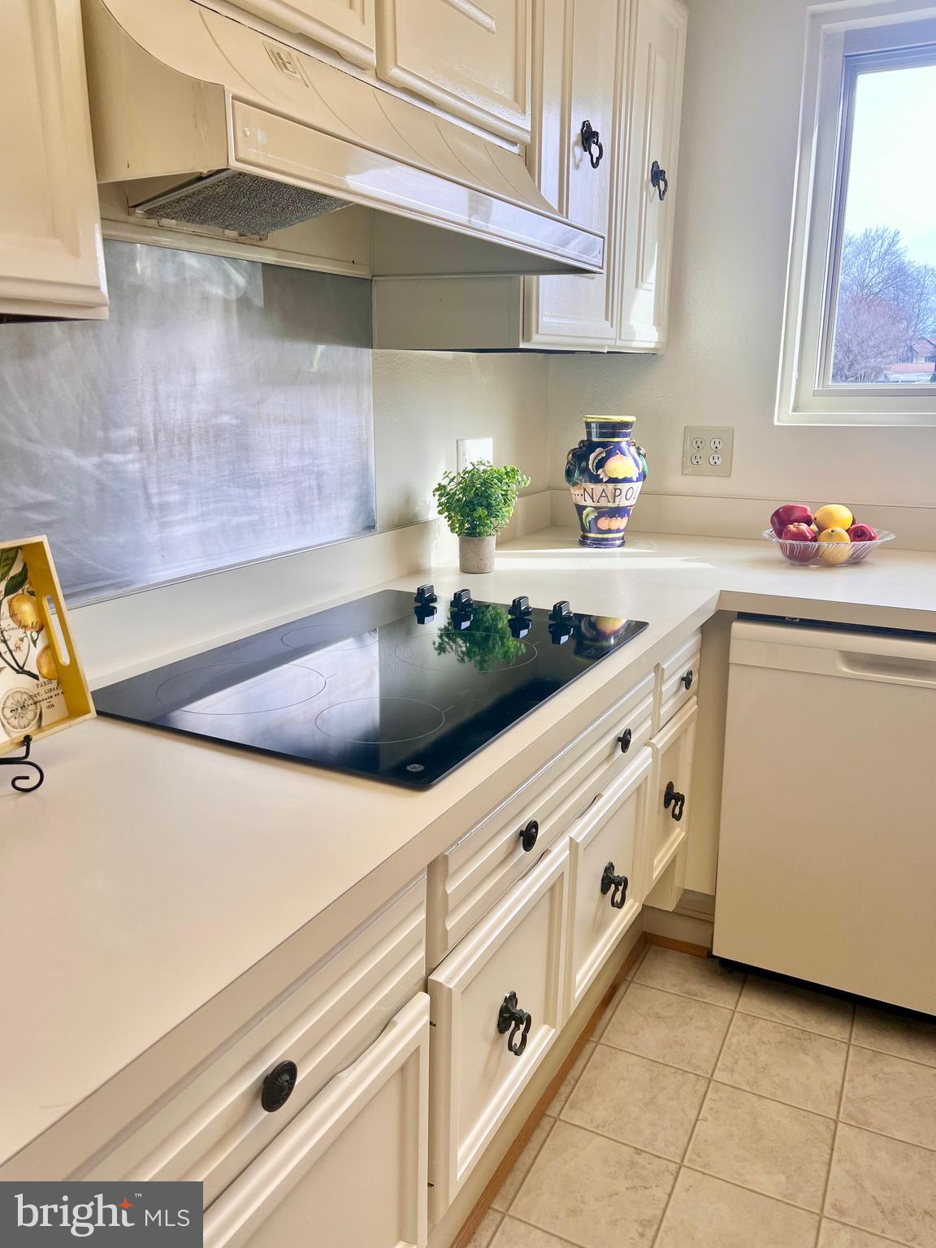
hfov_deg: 53.1
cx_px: 468
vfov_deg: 67.3
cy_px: 624
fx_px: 937
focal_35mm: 26
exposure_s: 1/281
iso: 40
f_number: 1.5
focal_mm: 5.7
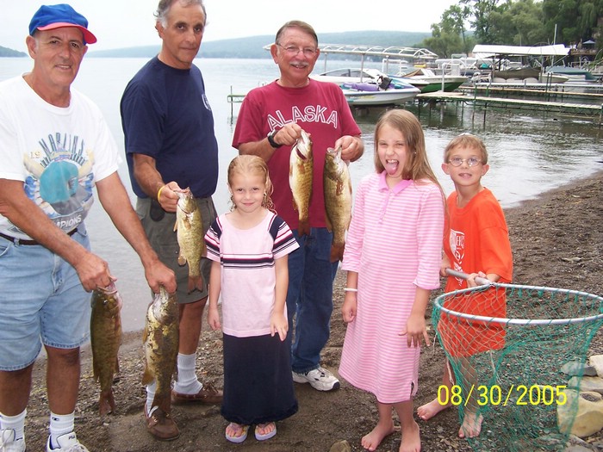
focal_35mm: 38
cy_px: 226
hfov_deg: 49.0
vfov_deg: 37.7
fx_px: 662
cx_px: 302
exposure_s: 1/90
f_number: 2.8
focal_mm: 6.3
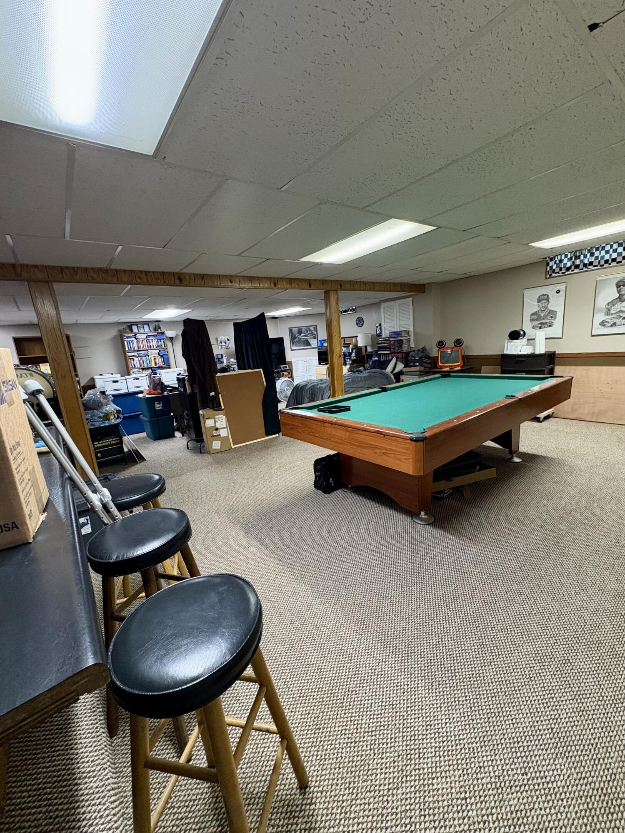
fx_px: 337
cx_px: 312
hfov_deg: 85.7
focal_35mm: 14
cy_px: 416
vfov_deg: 102.1
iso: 400
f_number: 2.2
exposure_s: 1/60
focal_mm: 2.22
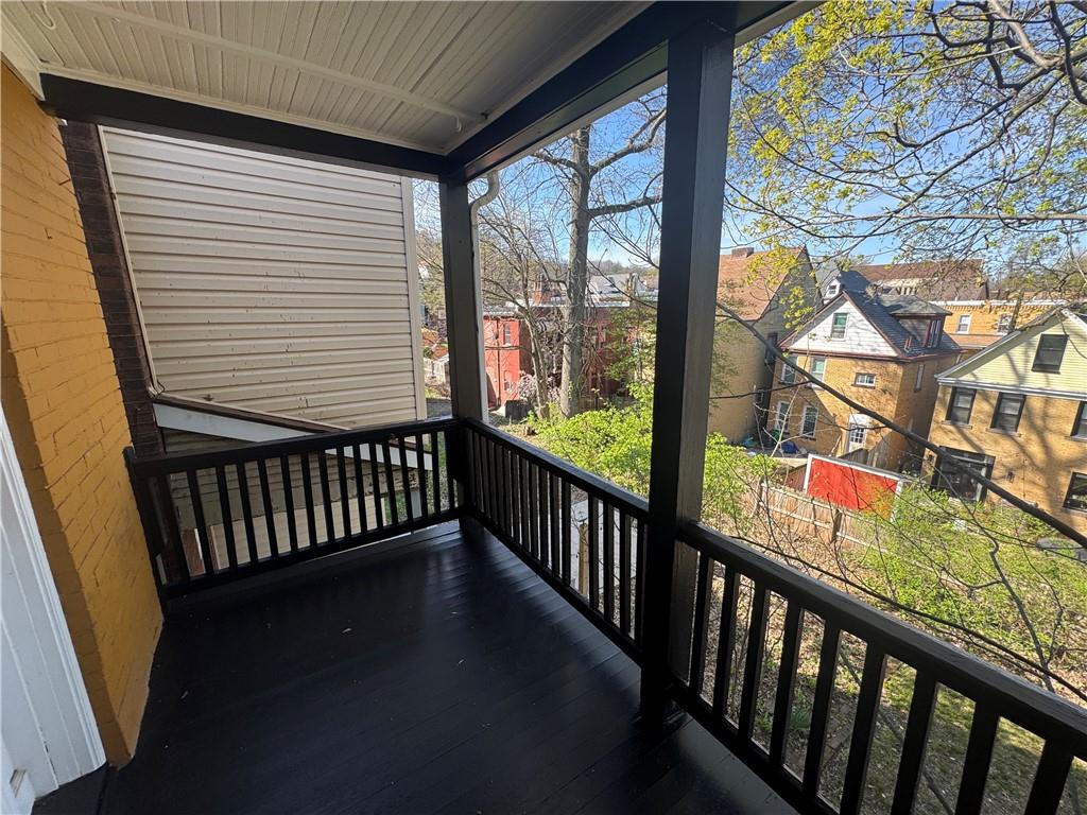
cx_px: 544
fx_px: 440
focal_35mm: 14
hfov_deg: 102.1
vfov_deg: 85.7
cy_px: 408
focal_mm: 2.22
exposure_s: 1/260
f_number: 2.2
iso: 40
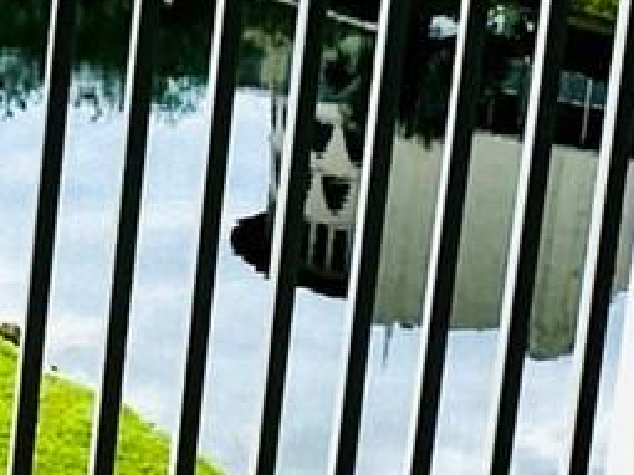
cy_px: -234
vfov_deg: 15.5
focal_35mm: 88
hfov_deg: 17.4
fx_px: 1611
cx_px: -557
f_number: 2.2
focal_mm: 2.22
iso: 40
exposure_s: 1/293
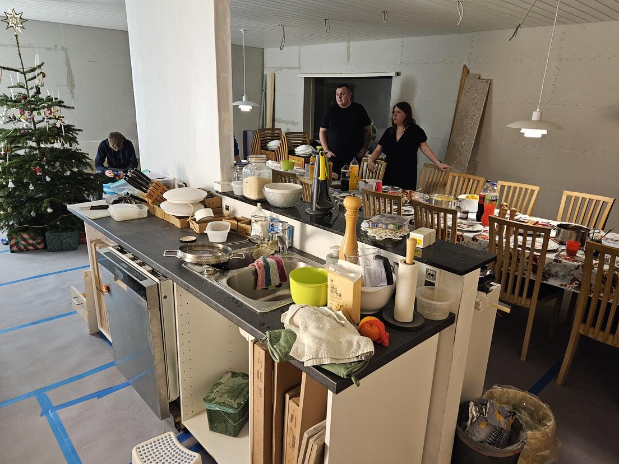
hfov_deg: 71.6
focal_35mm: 24
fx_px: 429
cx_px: 316
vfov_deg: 56.8
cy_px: 232
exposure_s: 1/100
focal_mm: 5.4
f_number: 1.8
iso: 800
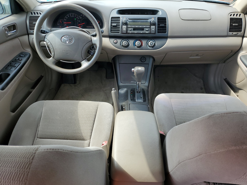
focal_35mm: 26
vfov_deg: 53.1
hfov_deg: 67.3
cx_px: 124
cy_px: 92
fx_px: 186
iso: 50
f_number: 1.5
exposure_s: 1/500
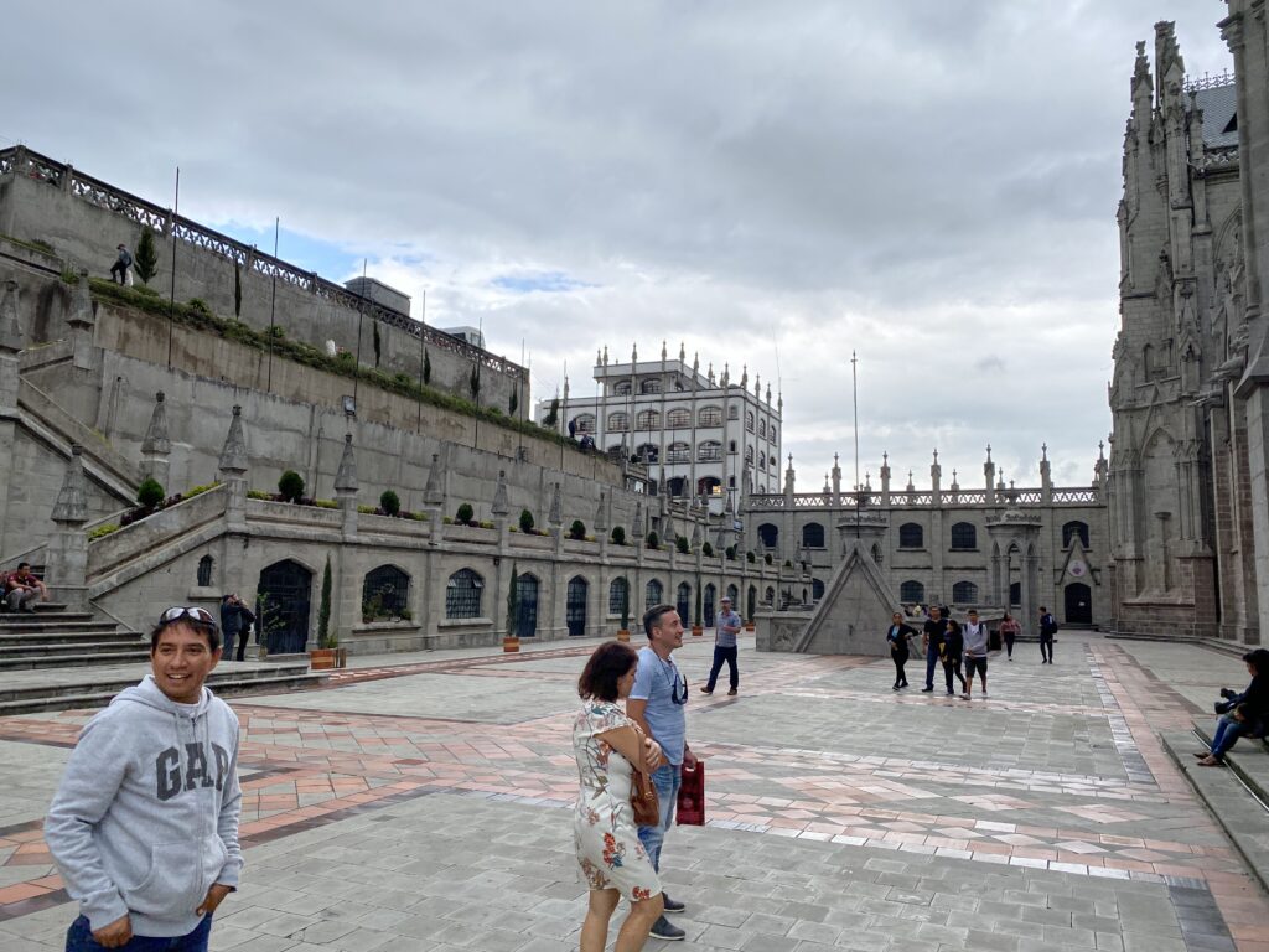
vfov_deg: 53.1
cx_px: 634
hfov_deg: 67.3
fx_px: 953
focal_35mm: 26
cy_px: 476
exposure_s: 1/1208
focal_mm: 4.25
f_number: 1.8
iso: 32
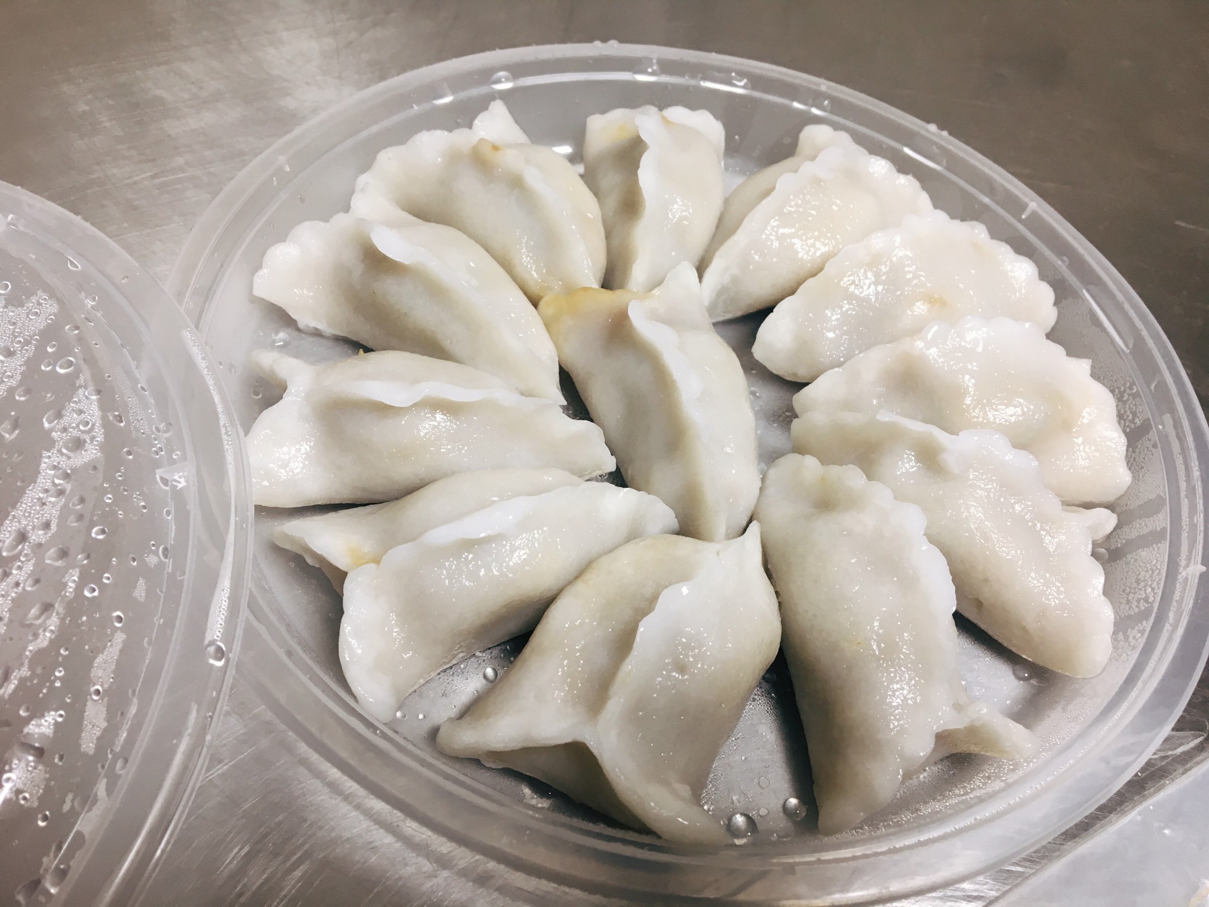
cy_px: 454
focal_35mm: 29
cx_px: 604
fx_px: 1013
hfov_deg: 61.7
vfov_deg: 48.2
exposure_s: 1/33
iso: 64
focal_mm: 4.15
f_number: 2.2
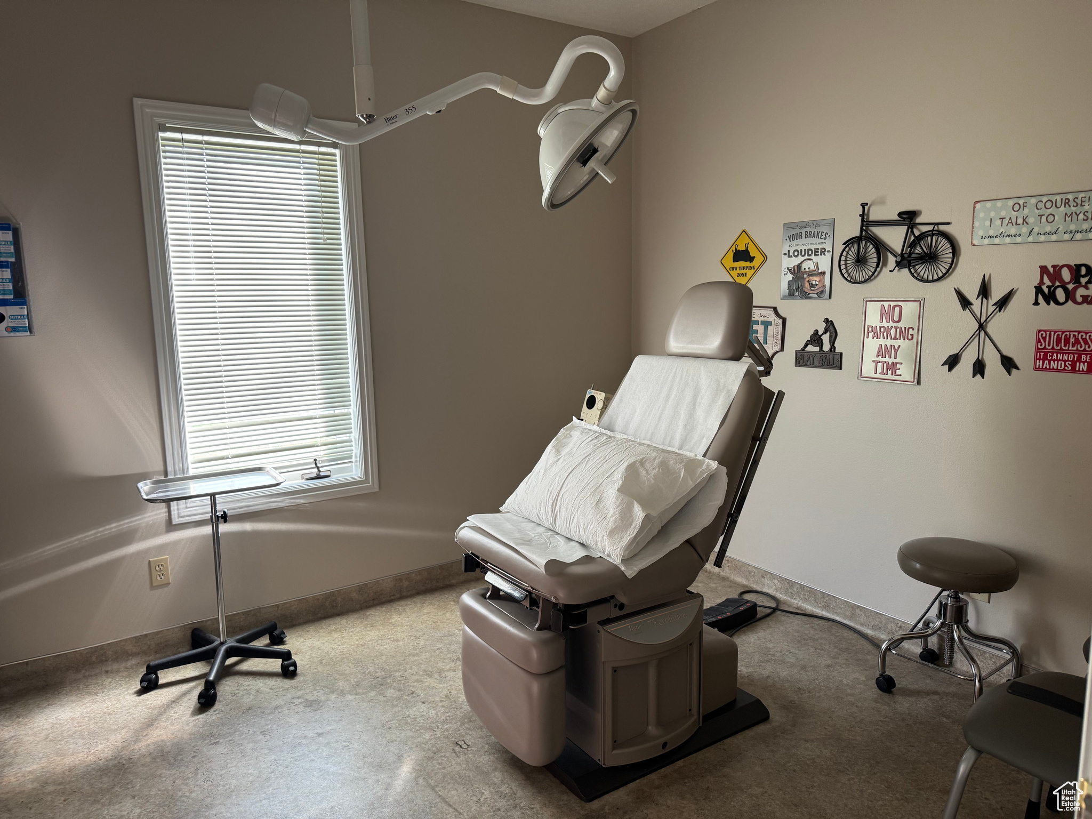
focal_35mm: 24
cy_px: 410
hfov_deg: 71.6
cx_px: 546
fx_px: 757
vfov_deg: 56.8
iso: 125
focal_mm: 6.76
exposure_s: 1/121
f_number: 1.78
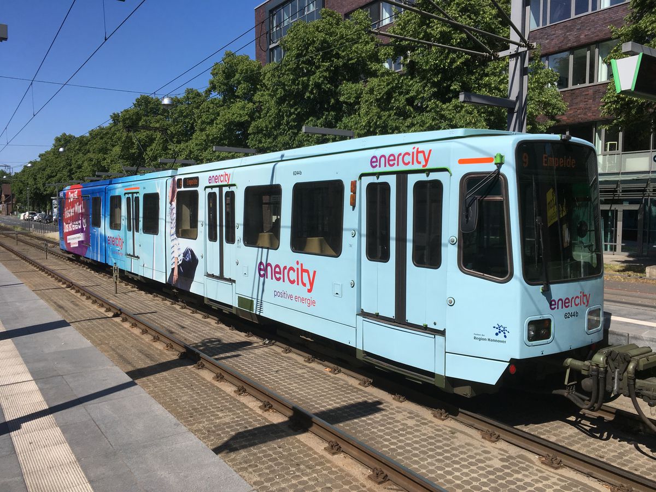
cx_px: 328
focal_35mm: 29
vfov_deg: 48.2
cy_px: 246
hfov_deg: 61.7
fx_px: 550
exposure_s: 1/2849
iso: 25
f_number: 2.2
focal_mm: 4.15
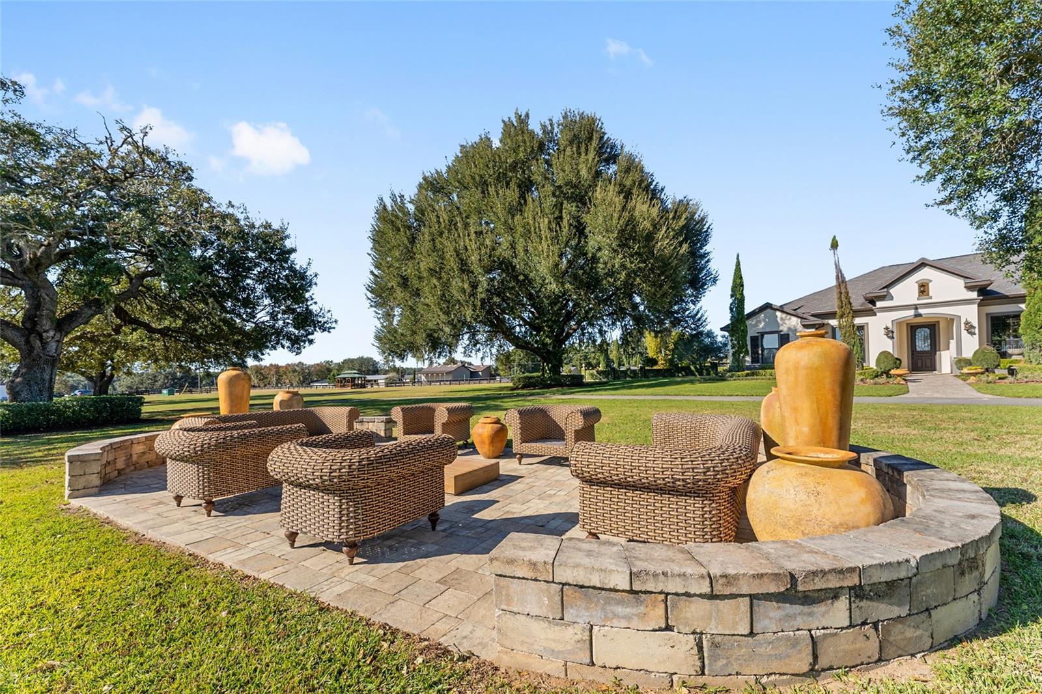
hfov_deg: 104.3
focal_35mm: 14
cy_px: 347
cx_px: 521
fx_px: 405
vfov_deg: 81.2
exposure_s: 1/1000
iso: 500
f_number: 7.1
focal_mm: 14
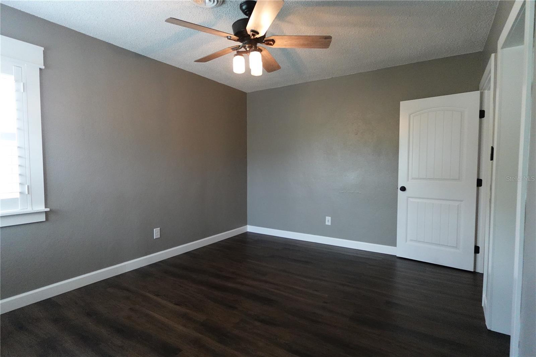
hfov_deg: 90.0
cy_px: 178
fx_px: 268
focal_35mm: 18
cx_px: 268
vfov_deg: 67.4
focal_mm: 6.9
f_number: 1.8
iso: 2000
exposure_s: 1/500
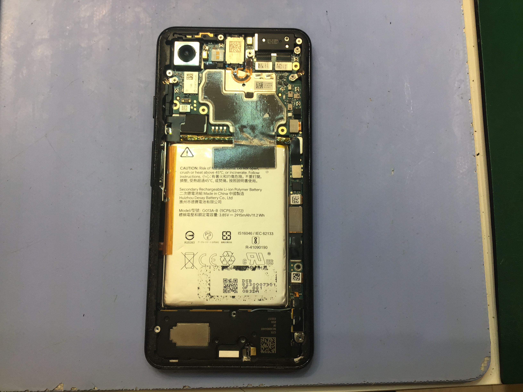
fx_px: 468
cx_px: 262
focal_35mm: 31
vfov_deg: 45.4
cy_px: 196
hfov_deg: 58.4
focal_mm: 3.3
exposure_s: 1/50
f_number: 2.4
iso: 25
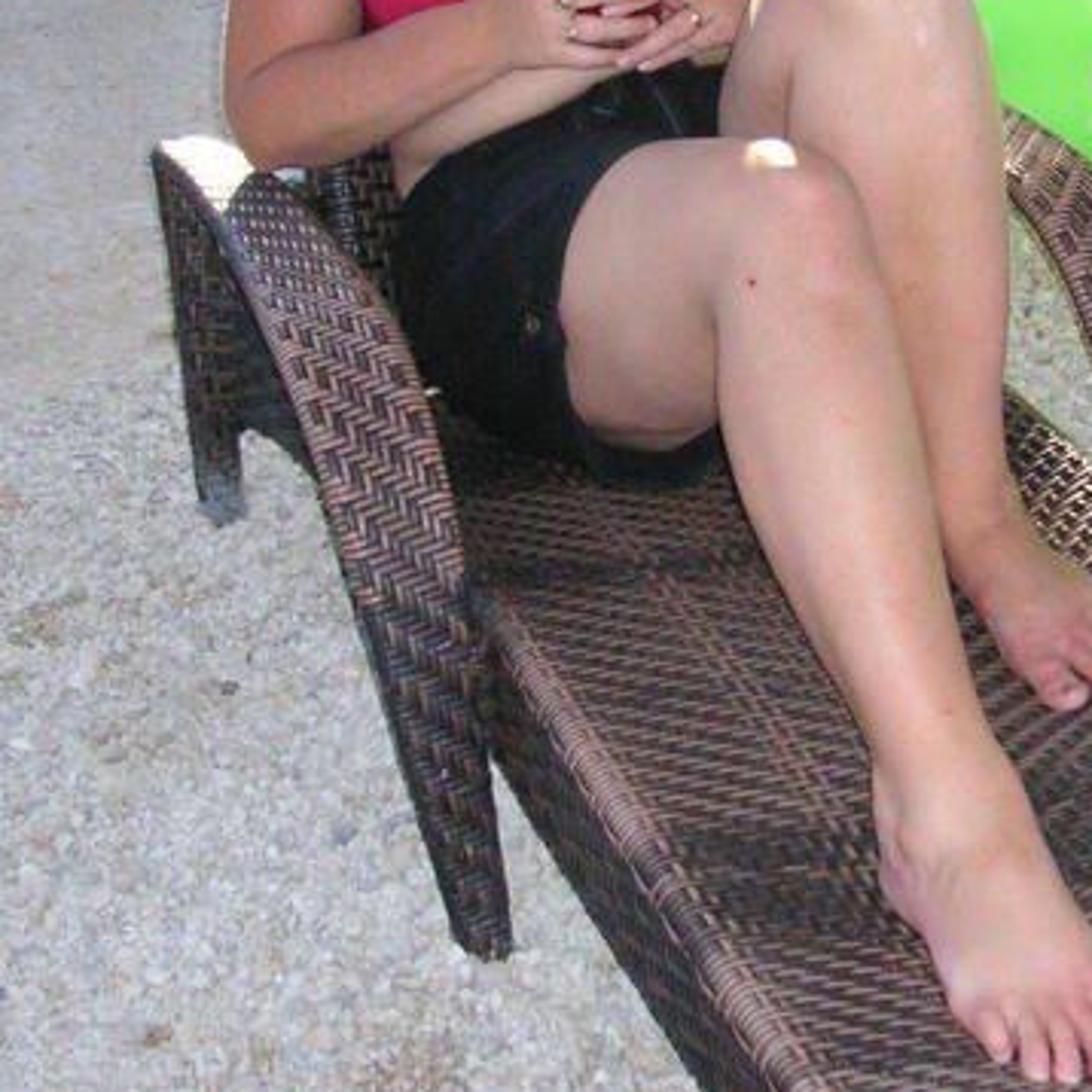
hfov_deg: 23.6
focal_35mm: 73
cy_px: 159
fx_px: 2605
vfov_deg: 23.2
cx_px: 695
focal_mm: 6.1
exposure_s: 1/750
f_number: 2.8
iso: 160
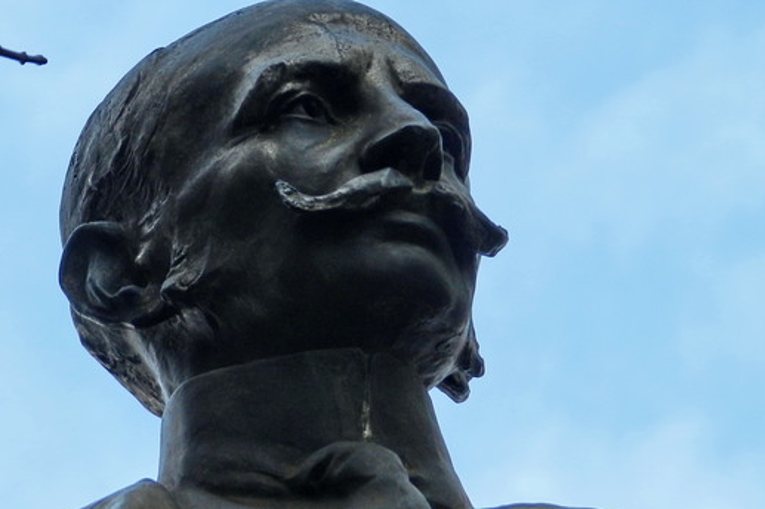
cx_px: 364
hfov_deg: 5.4
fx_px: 8176
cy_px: 321
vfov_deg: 3.6
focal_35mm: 385
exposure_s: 1/200
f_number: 5.1
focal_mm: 42.4
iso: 160
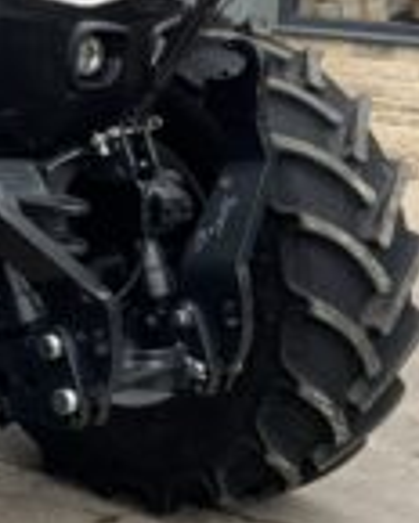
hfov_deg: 11.9
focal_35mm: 125
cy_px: 22
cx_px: -148
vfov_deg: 15.2
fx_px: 1938
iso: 50
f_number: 1.8
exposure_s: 1/122
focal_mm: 3
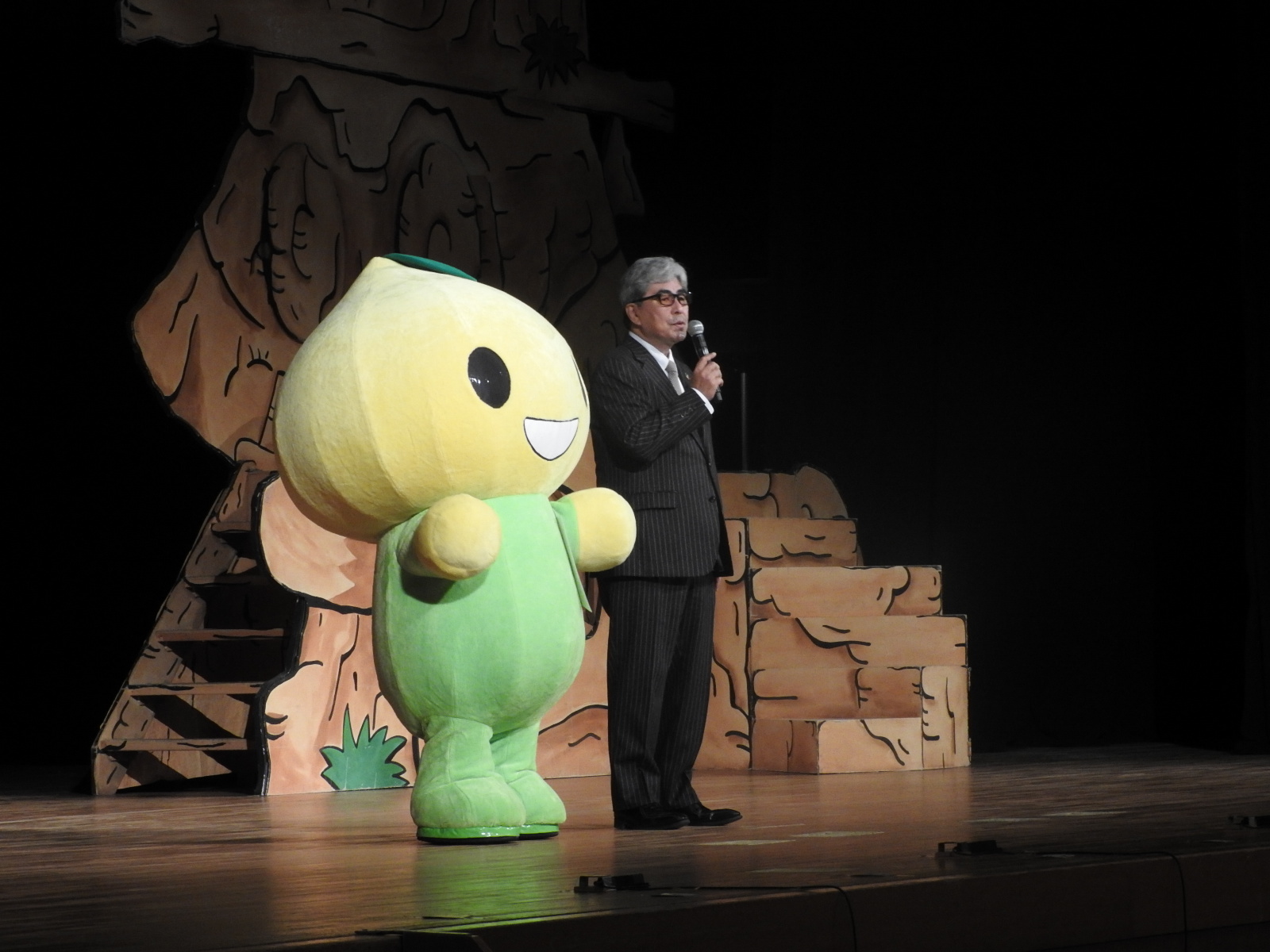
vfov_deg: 9.9
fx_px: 5503
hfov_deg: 13.2
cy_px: 476
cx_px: 635
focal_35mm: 150
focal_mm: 26.9
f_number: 5.2
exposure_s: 1/15
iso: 400
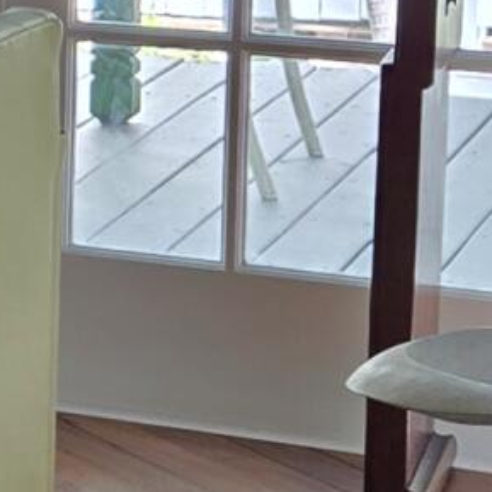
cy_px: -138
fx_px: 3393
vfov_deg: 8.2
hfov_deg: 6.9
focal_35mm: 211
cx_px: -1280
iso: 50
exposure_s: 1/120
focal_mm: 5.4
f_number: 1.8
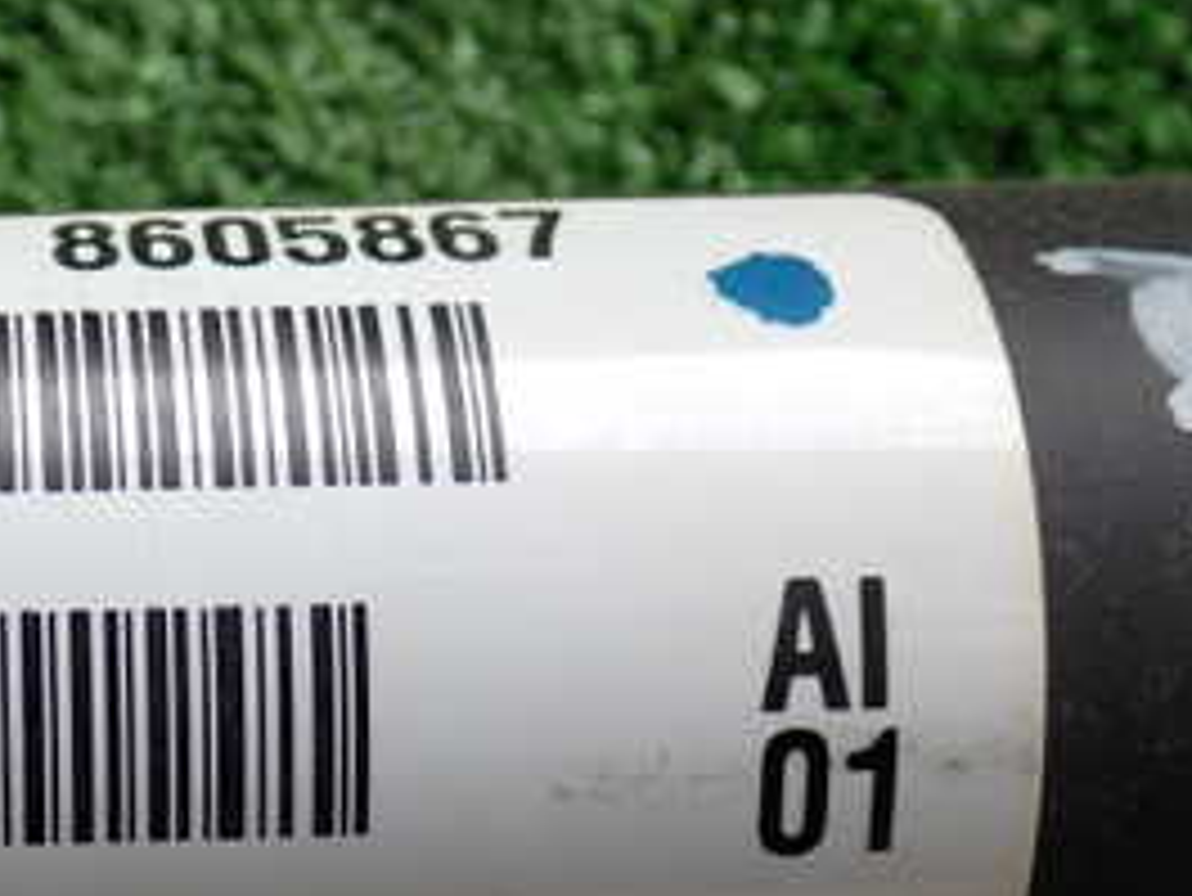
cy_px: 671
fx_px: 2963
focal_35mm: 86
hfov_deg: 22.2
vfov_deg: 17.1
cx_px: 112
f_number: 2.7
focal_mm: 6.83
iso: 100
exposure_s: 1/80
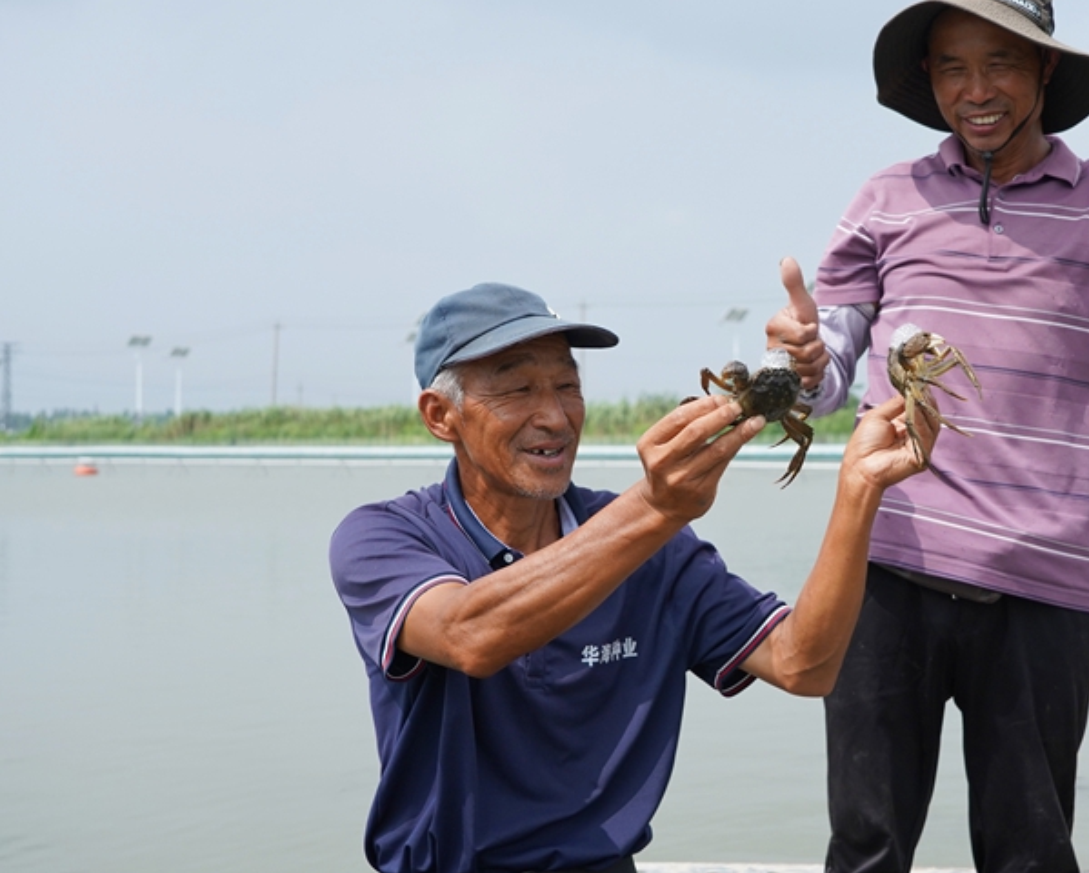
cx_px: 820
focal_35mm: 58
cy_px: 363
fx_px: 1871
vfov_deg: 26.2
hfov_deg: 31.9
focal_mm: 39
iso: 800
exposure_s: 1/4000
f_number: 5.6
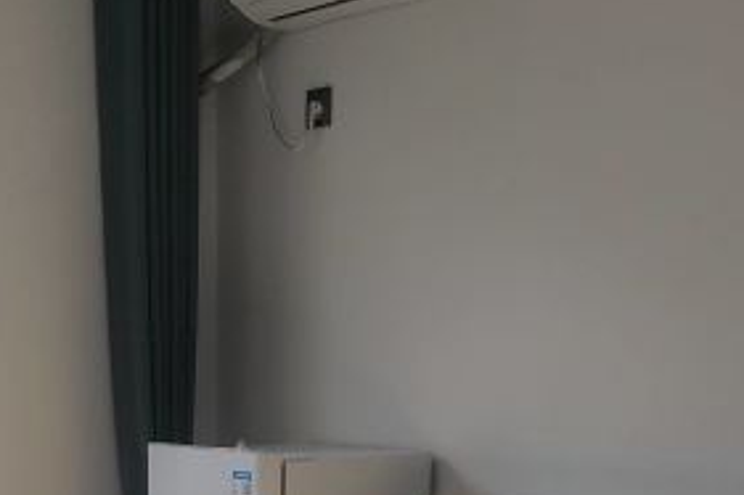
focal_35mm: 80
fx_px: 1652
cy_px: 649
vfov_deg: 16.1
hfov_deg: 25.0
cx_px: 156
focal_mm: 5.3
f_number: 1.8
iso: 50
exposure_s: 1/454
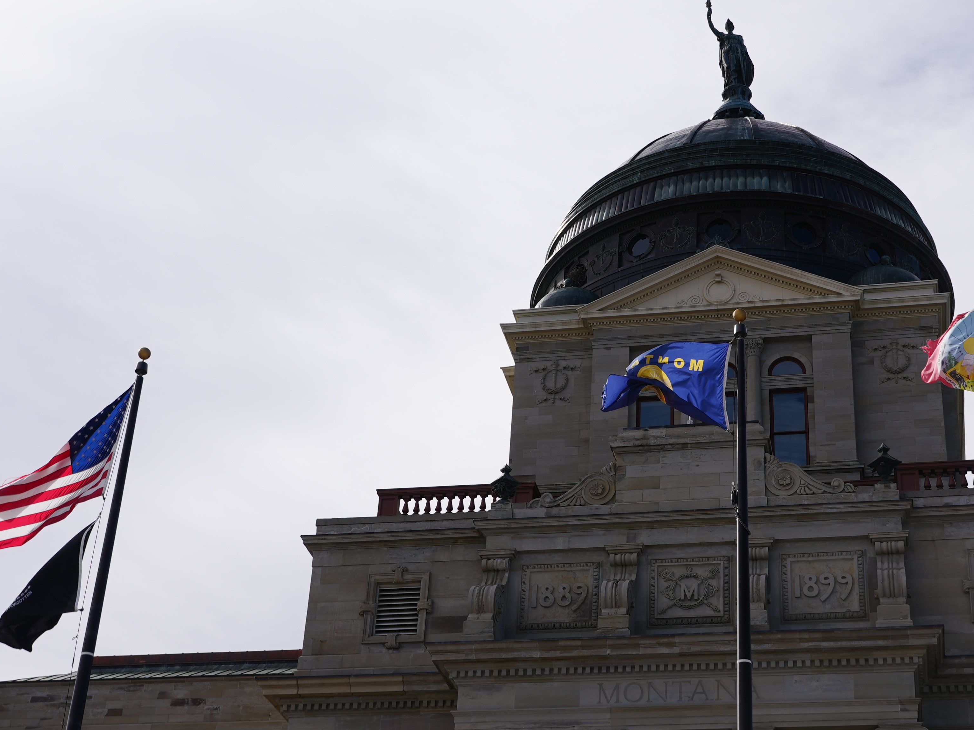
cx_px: 550
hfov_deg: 32.1
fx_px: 1688
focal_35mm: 60
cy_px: 346
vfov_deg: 24.4
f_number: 5
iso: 80
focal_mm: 45
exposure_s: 1/800
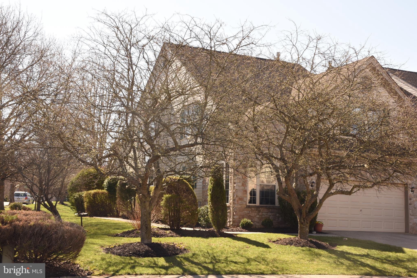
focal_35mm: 46
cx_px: 208
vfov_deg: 29.3
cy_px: 139
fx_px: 533
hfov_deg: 42.7
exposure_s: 1/50
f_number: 18
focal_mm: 46
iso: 320
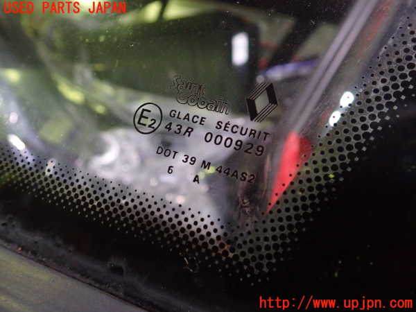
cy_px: 156
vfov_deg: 46.8
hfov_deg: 60.0
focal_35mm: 30
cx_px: 208
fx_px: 361
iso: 800
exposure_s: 1/30
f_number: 2.3
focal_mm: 5.4
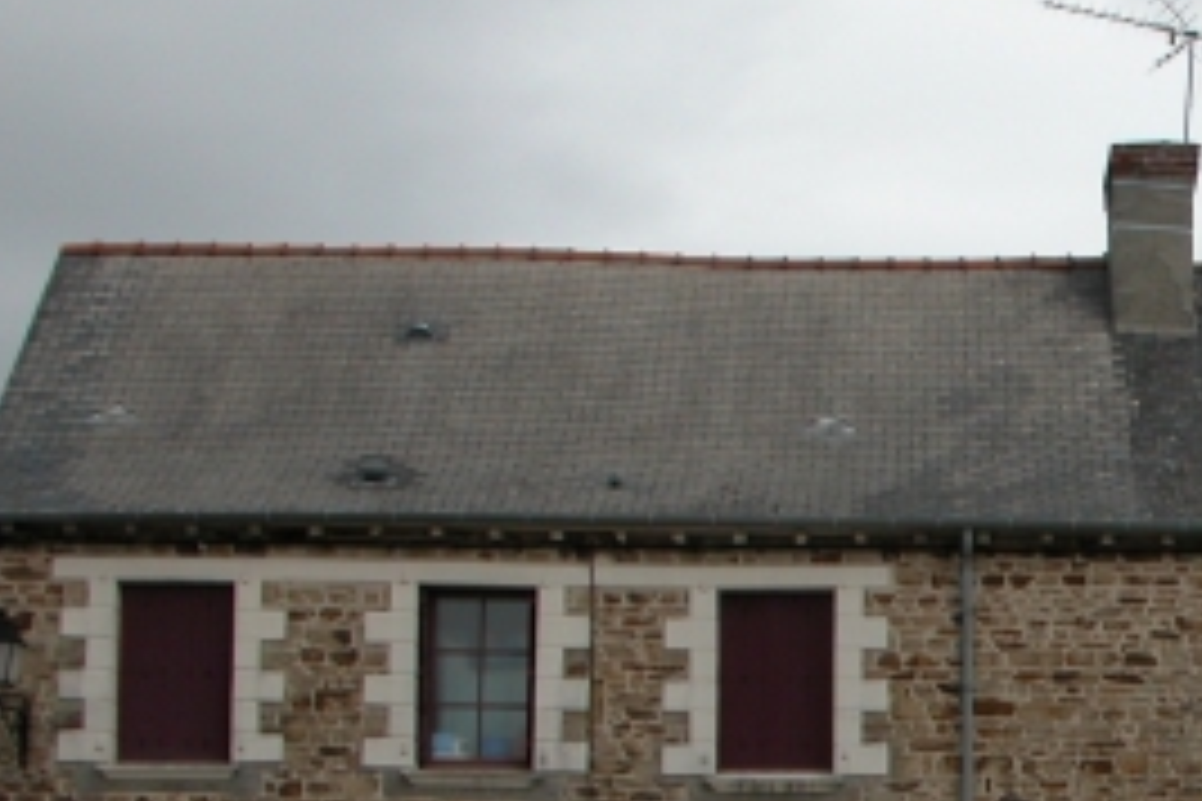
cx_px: 1378
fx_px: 3105
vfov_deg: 14.5
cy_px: 738
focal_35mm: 93
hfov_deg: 20.7
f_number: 7.1
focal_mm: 8.9
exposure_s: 1/327
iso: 100
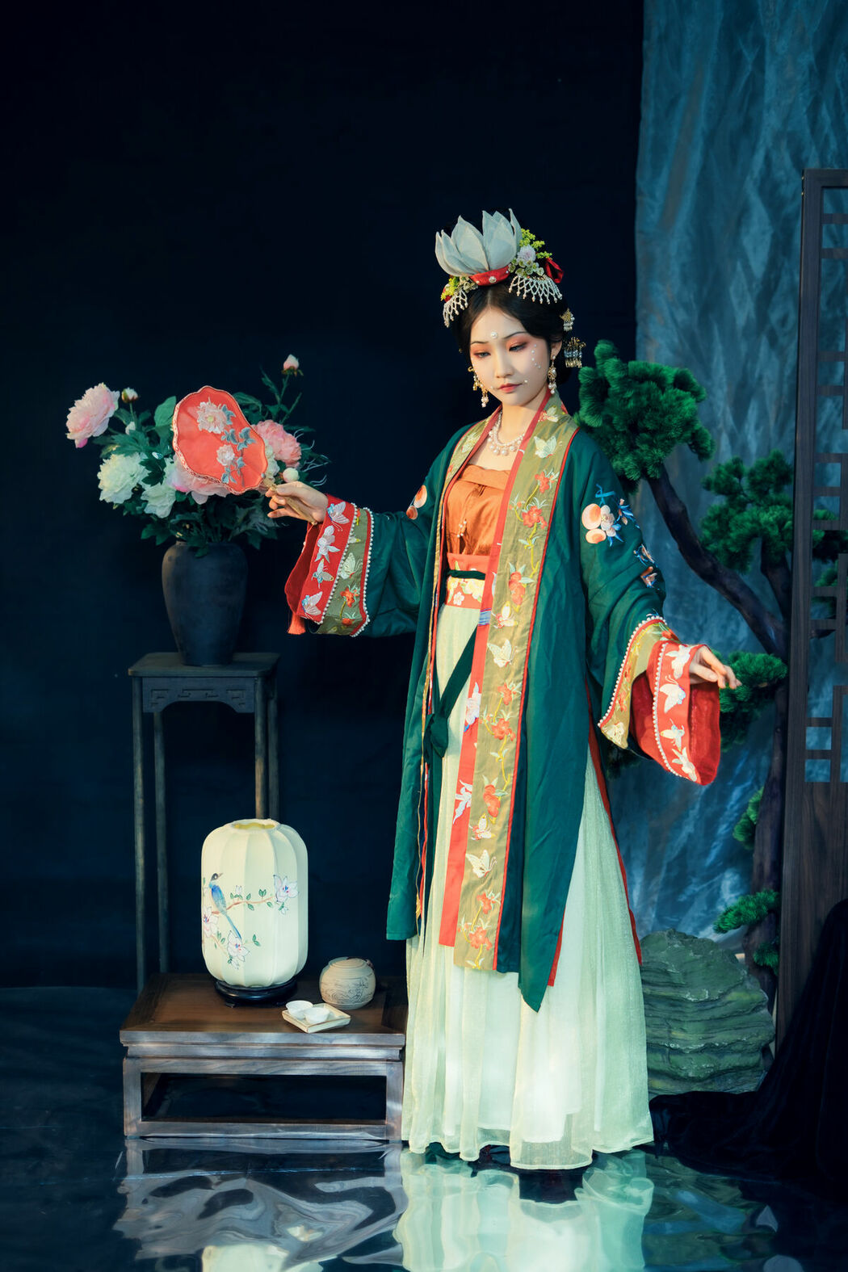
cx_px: 424
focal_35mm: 50
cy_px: 636
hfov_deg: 27.0
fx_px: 1767
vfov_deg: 39.6
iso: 200
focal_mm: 50
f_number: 2.2
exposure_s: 1/125
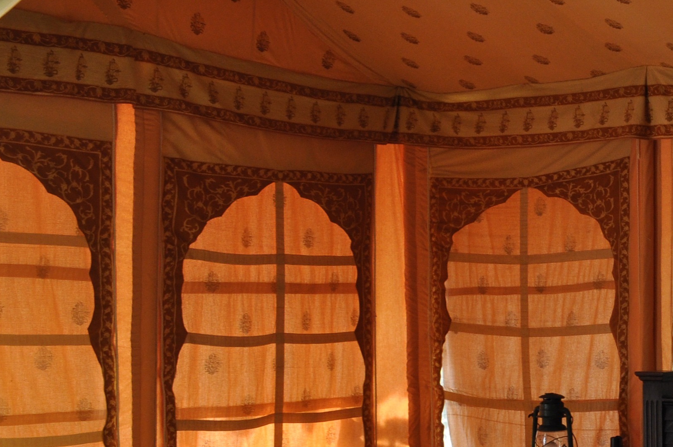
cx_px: 893
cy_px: 319
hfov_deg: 24.3
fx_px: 1344
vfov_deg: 18.8
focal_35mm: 72
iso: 400
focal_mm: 18
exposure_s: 1/50
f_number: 7.1
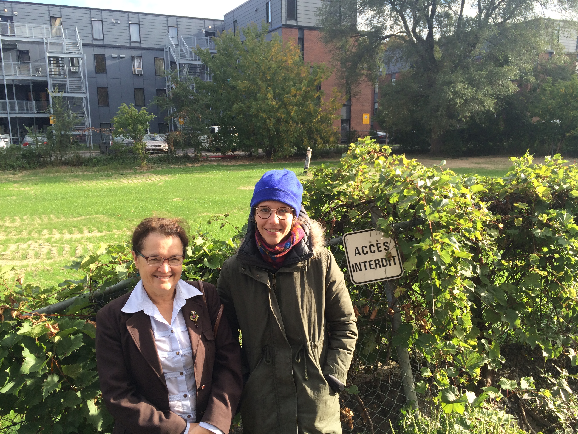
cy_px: 217
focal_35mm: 29
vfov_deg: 48.2
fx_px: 484
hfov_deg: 61.7
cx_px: 289
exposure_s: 1/427
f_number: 2.2
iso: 32
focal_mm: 4.15
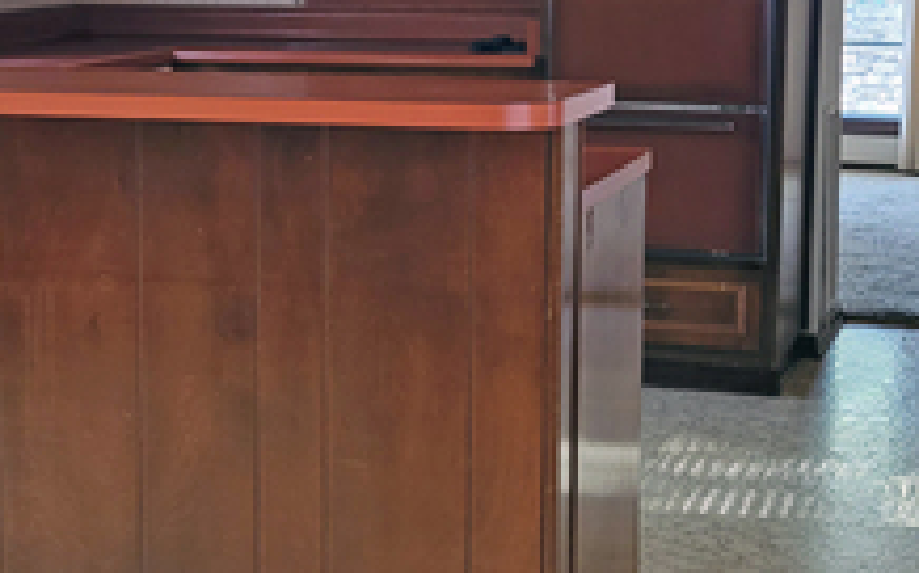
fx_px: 2028
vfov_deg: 16.0
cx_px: 282
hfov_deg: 25.4
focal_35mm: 81
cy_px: 118
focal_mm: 5.4
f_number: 1.8
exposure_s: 1/40
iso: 250
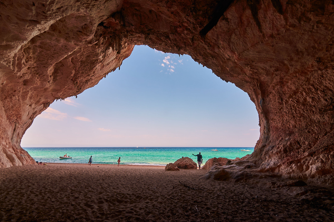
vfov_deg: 71.9
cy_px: 111
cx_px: 167
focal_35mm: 16
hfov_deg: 95.0
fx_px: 153
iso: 200
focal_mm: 11
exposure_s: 1/50
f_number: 9
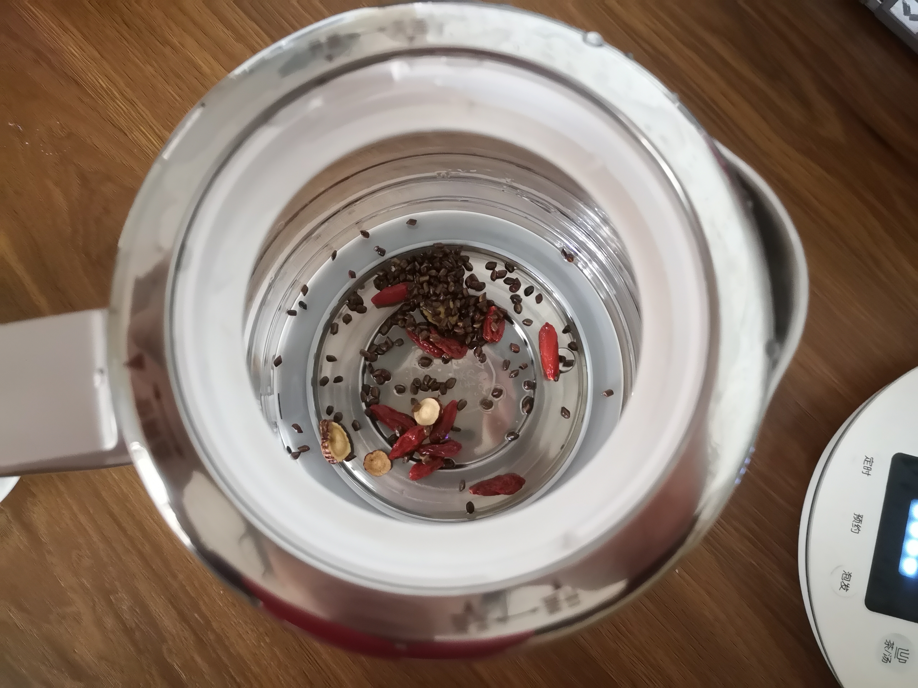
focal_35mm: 27
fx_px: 716
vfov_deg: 51.4
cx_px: 459
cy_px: 344
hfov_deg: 65.3
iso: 1250
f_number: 1.8
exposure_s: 1/16.7
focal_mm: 3.95
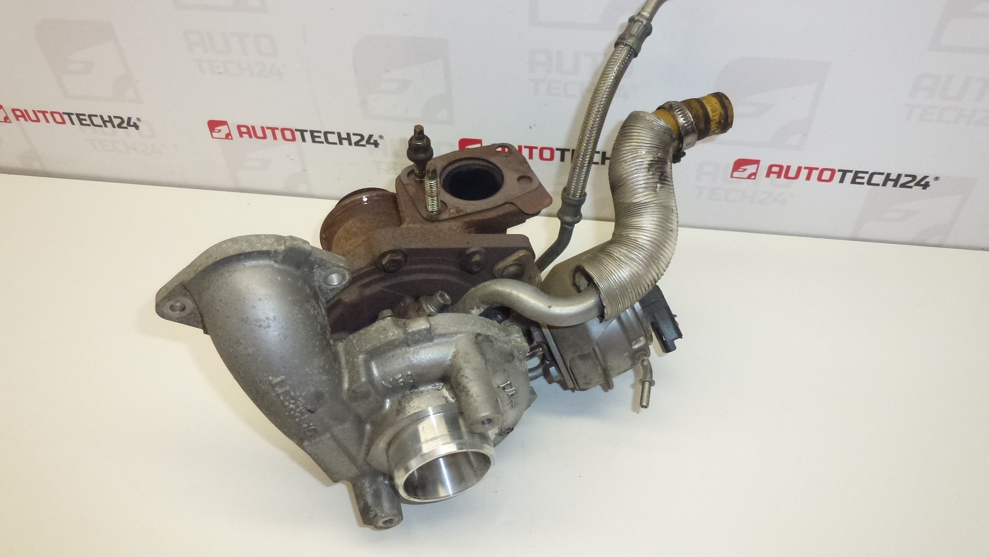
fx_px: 734
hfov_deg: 67.9
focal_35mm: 28
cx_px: 494
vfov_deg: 41.5
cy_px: 288
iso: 400
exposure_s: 1/400
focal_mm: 4.3
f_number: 3.3
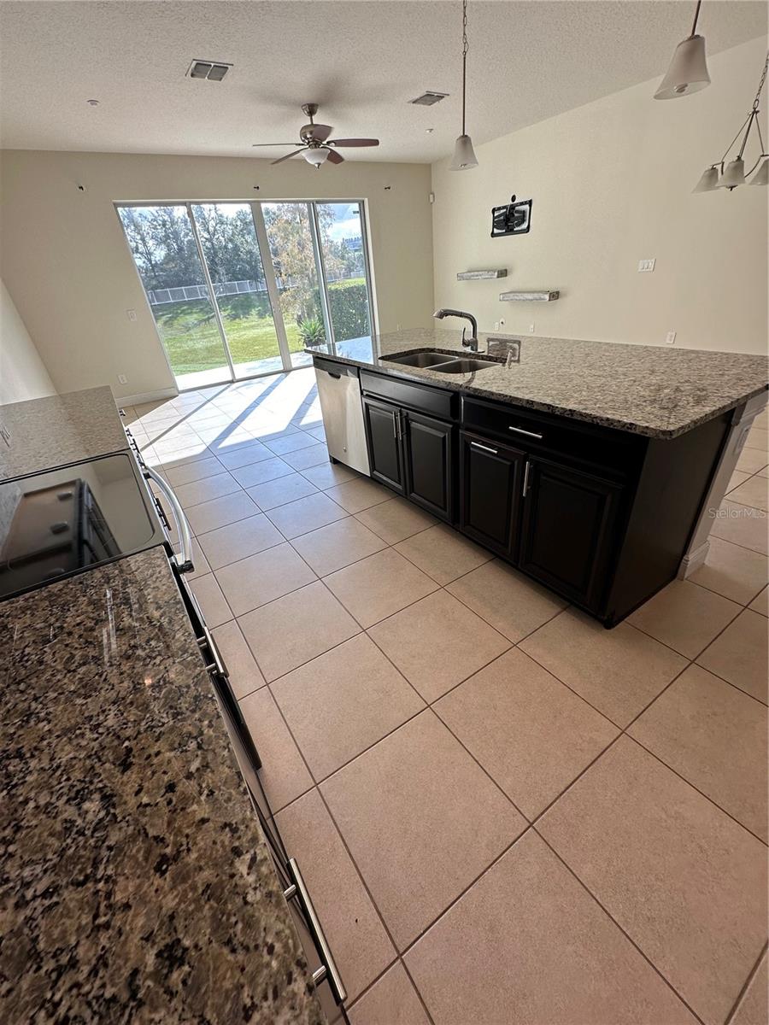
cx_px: 384
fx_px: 415
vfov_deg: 102.1
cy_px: 512
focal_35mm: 14
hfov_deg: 85.7
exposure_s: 1/123
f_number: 2.2
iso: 40
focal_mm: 2.22
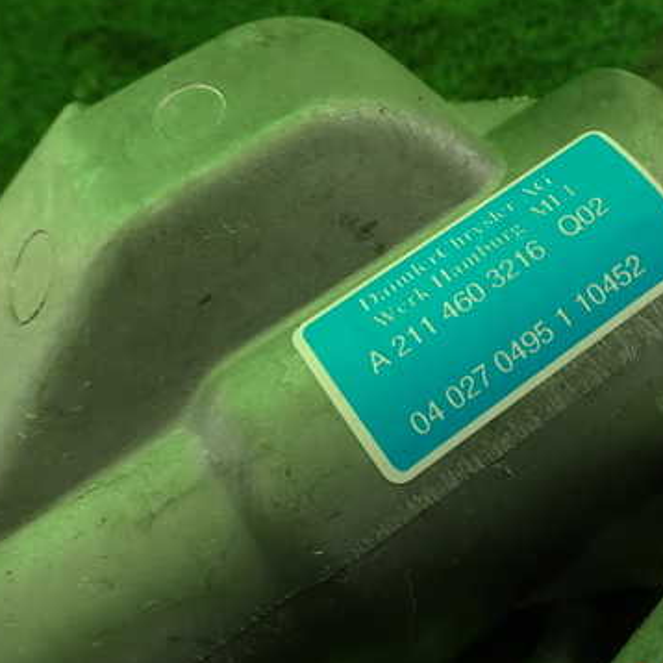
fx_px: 802
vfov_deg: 44.8
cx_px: 500
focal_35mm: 37
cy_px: 289
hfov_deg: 43.4
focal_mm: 4.5
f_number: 2.8
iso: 100
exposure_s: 1/100
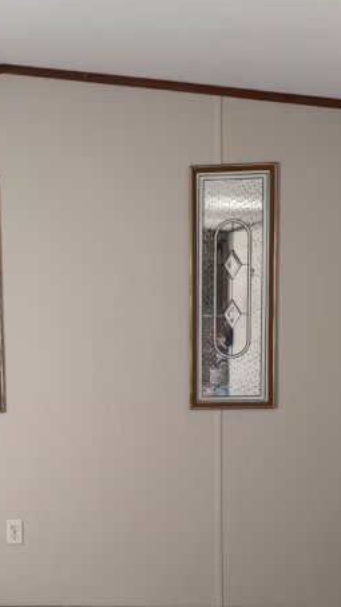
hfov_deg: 18.4
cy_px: 403
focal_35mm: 64
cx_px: 7
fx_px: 1028
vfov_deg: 32.6
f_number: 1.6
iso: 100
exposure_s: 1/121
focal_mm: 5.96
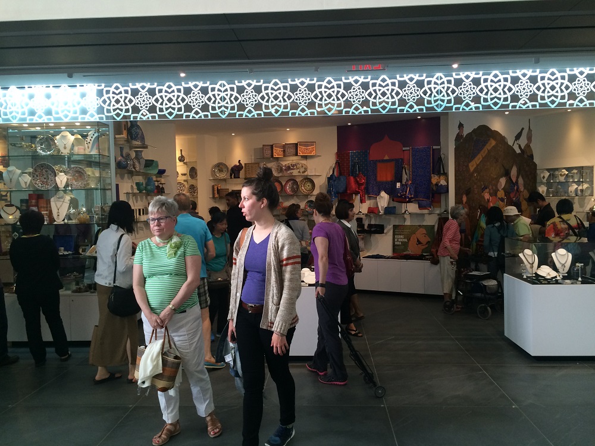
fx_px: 498
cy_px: 223
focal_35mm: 29
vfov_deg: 48.2
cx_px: 298
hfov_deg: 61.7
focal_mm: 4.15
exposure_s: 1/30
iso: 40
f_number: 2.2
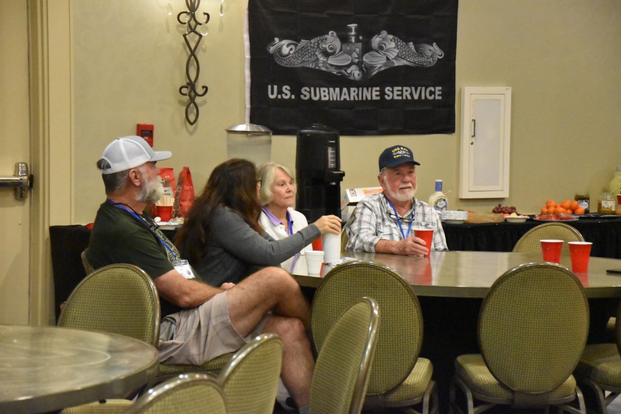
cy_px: 207
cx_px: 310
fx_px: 1940
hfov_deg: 18.2
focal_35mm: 112
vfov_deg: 12.2
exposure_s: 1/80
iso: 12800
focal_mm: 75
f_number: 5.3
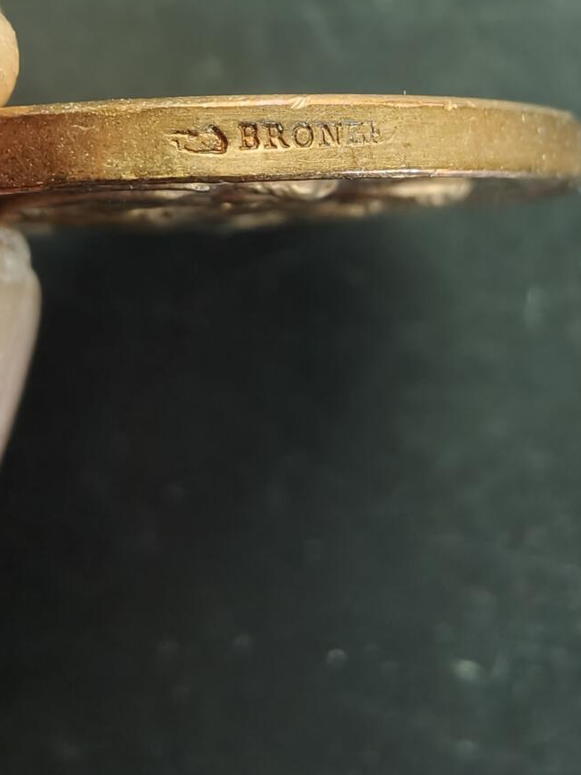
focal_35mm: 48
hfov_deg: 30.2
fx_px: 1074
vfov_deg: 38.0
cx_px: 223
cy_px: 141
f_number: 2
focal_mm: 2.32
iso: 200
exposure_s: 1/50
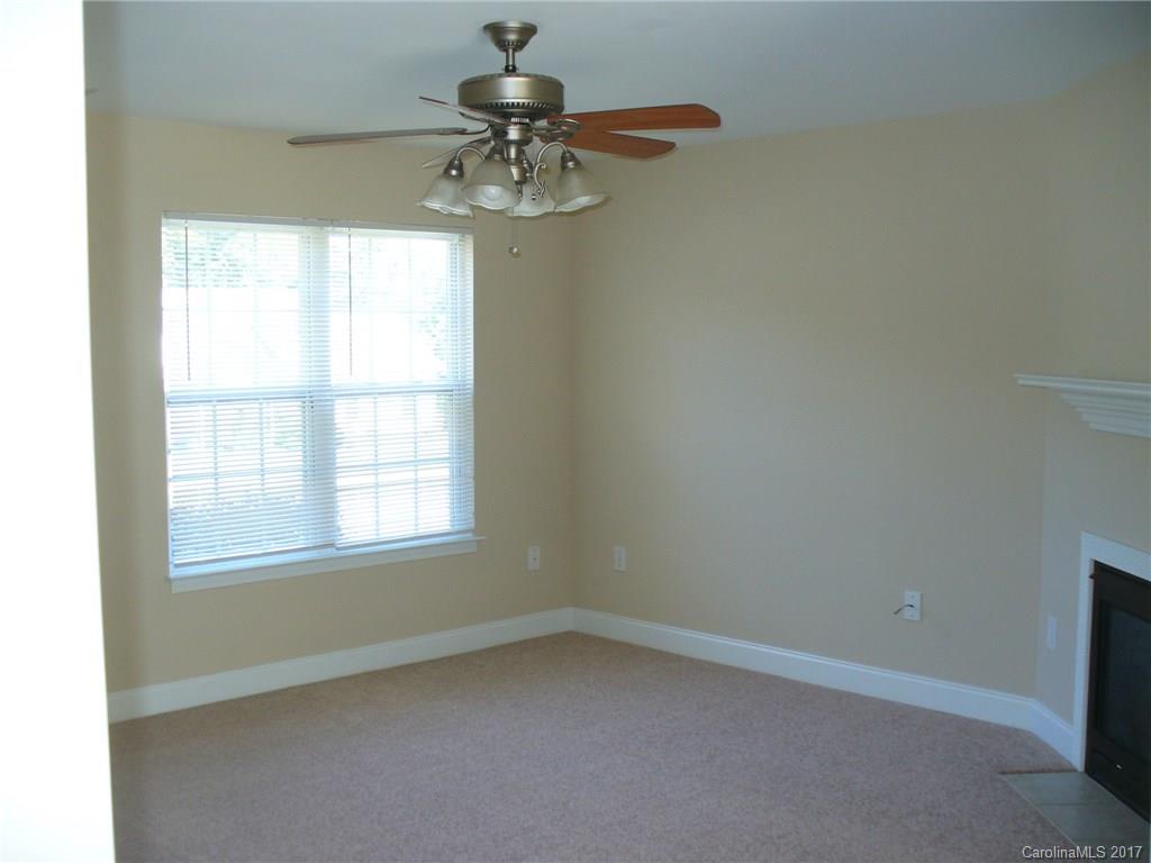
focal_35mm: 37
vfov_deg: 38.7
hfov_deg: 50.1
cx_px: 576
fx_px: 1230
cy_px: 432
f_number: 2.8
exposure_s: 1/50
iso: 100
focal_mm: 6.1
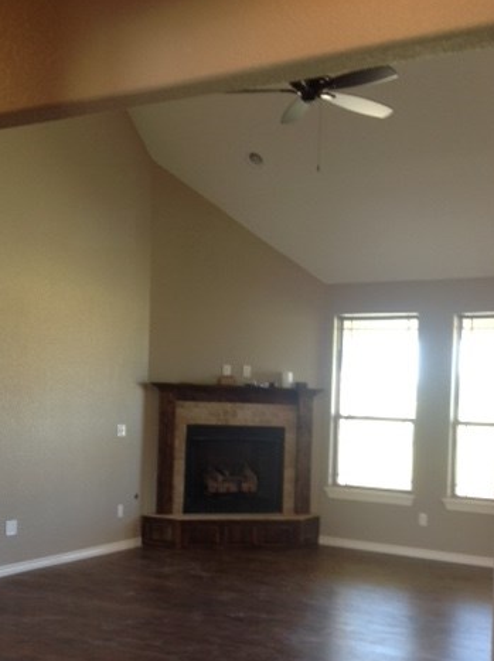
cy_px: 413
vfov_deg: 39.4
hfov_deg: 30.2
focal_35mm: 48
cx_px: 248
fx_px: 915
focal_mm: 4.28
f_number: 2.4
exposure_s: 1/15
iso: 50
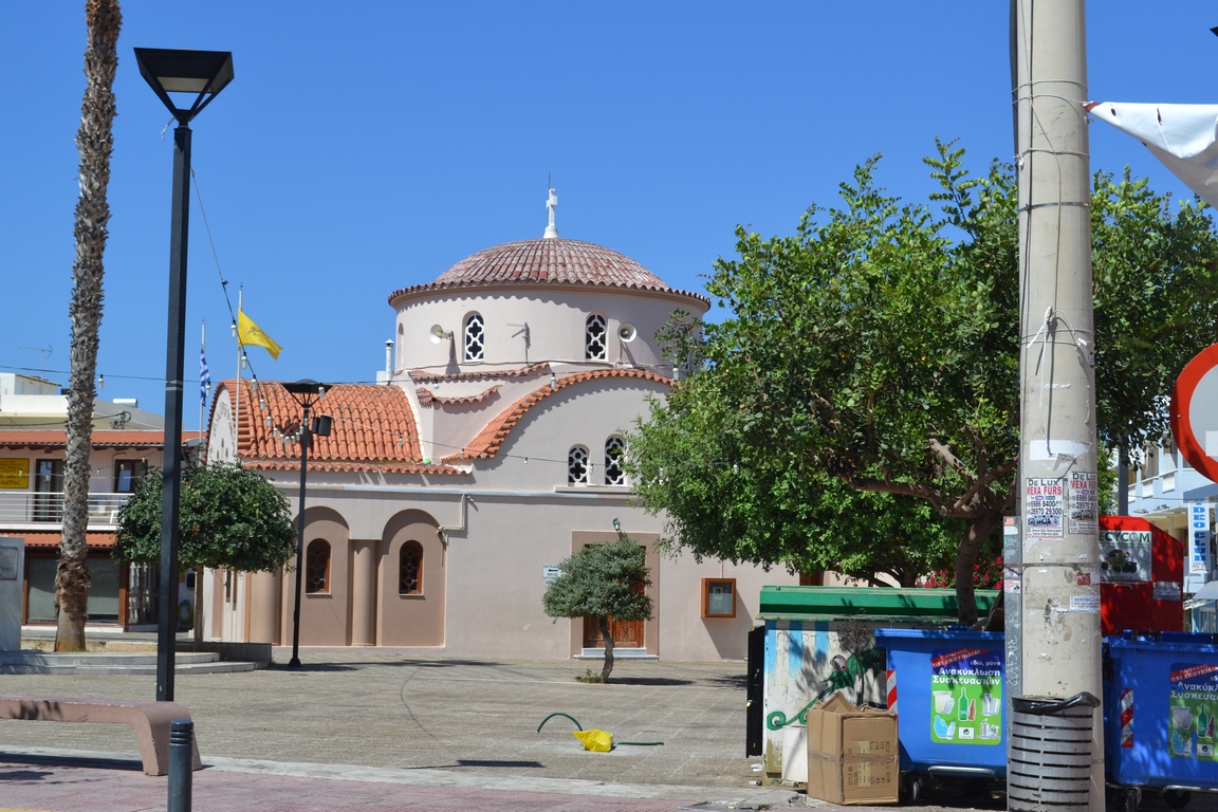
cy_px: 406
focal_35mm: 60
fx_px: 2030
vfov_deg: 22.6
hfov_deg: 33.4
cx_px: 609
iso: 100
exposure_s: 1/250
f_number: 8
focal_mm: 40
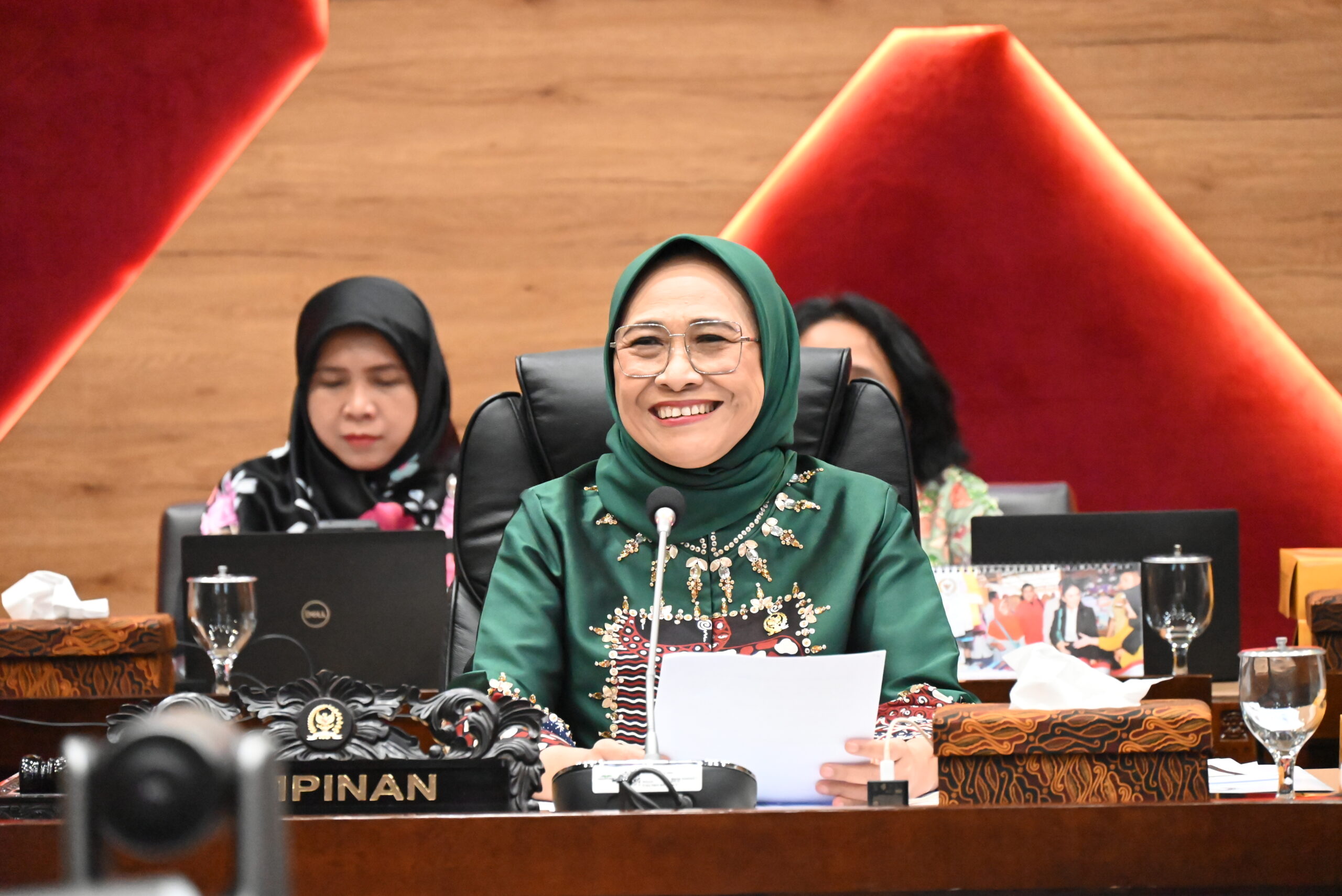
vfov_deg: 6.9
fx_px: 7458
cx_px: 671
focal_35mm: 200
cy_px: 448
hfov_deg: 10.3
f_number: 6.3
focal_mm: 200
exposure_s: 1/200
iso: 18000
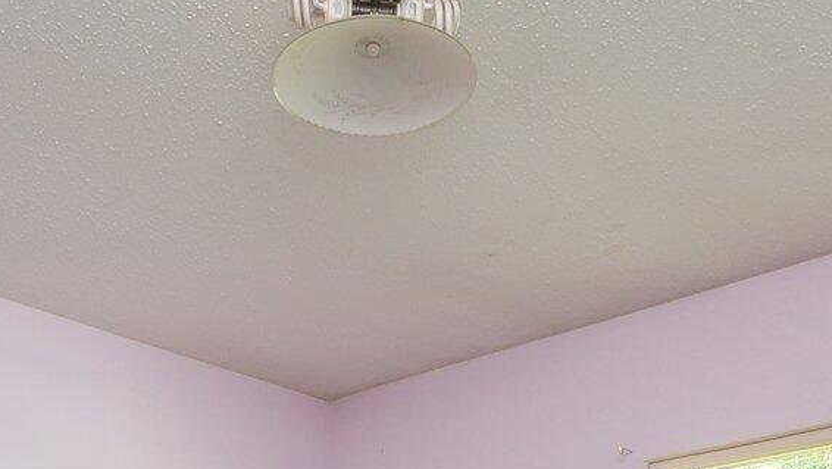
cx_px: 362
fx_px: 1170
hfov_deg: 39.1
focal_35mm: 53
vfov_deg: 19.2
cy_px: 750
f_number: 9
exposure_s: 1/30
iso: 320
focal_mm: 14
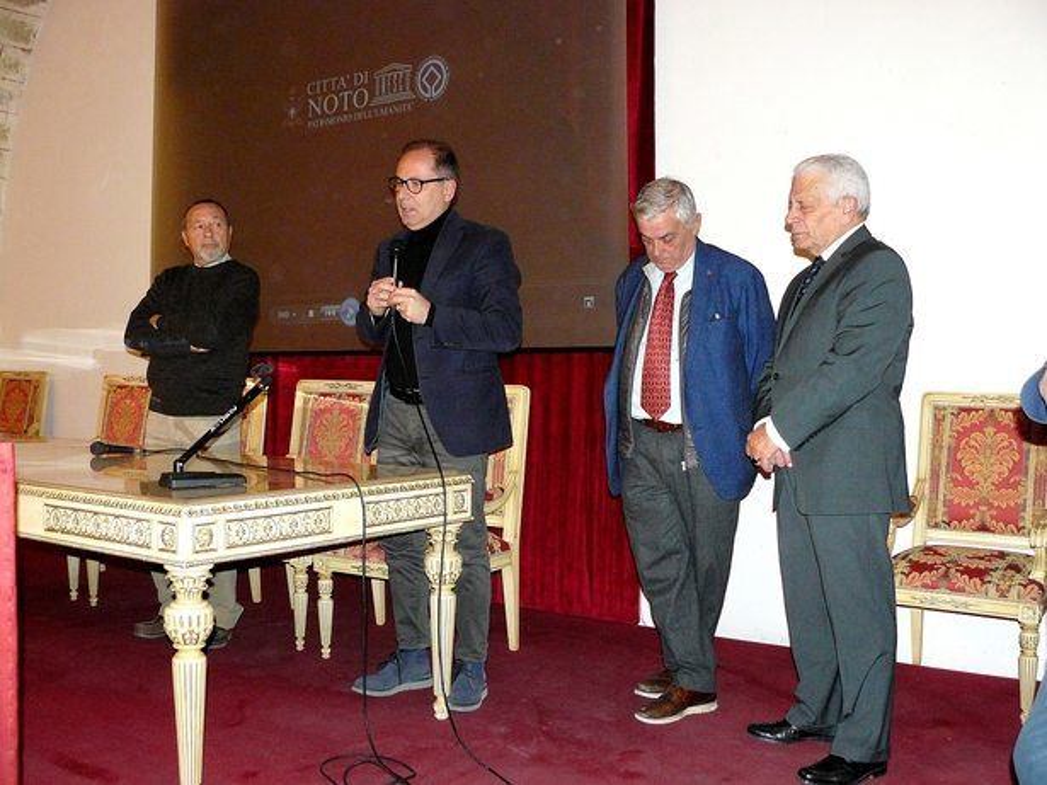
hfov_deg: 51.4
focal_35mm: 36
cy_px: 392
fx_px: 1089
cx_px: 524
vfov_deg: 39.6
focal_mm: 6
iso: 320
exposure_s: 1/30
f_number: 2.8
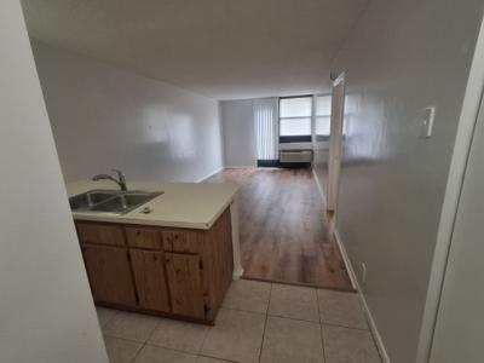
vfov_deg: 78.1
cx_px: 242
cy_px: 182
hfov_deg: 94.5
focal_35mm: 16
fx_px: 224
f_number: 2.2
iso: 125
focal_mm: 1.64
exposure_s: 1/40
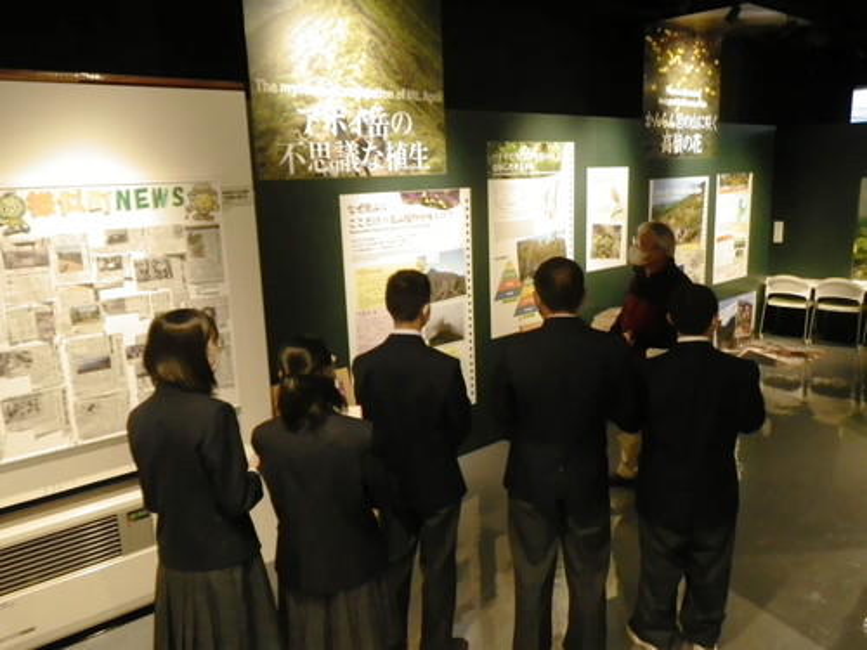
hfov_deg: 63.4
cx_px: 434
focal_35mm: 28
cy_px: 325
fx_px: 701
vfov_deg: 49.7
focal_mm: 5
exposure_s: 1/50
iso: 640
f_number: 3.5
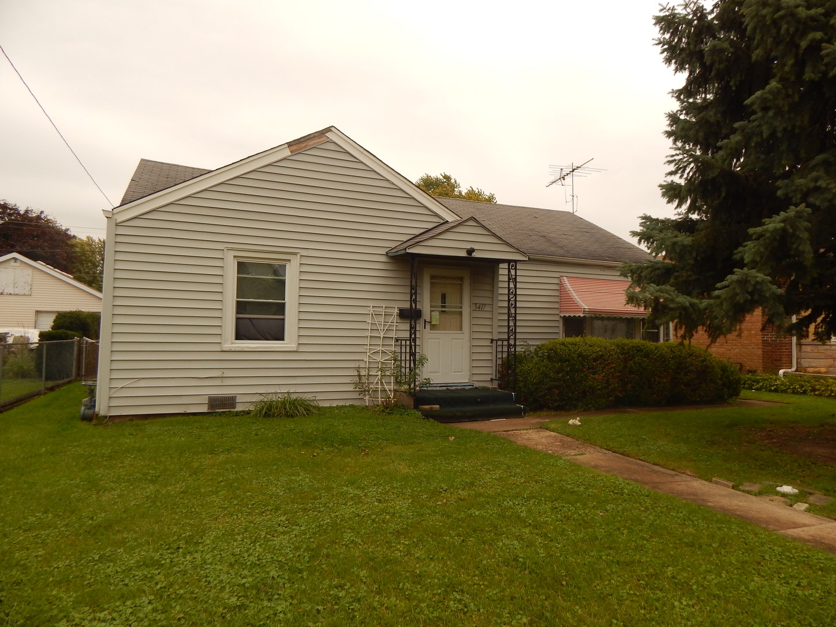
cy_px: 314
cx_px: 418
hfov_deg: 76.4
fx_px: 531
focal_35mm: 22
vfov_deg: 61.1
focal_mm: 4
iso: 125
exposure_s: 1/400
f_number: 3
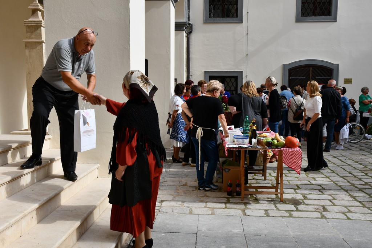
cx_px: 186
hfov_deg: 53.1
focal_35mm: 36
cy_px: 124
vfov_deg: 36.9
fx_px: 372
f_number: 8
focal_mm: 24
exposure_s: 1/250
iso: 100
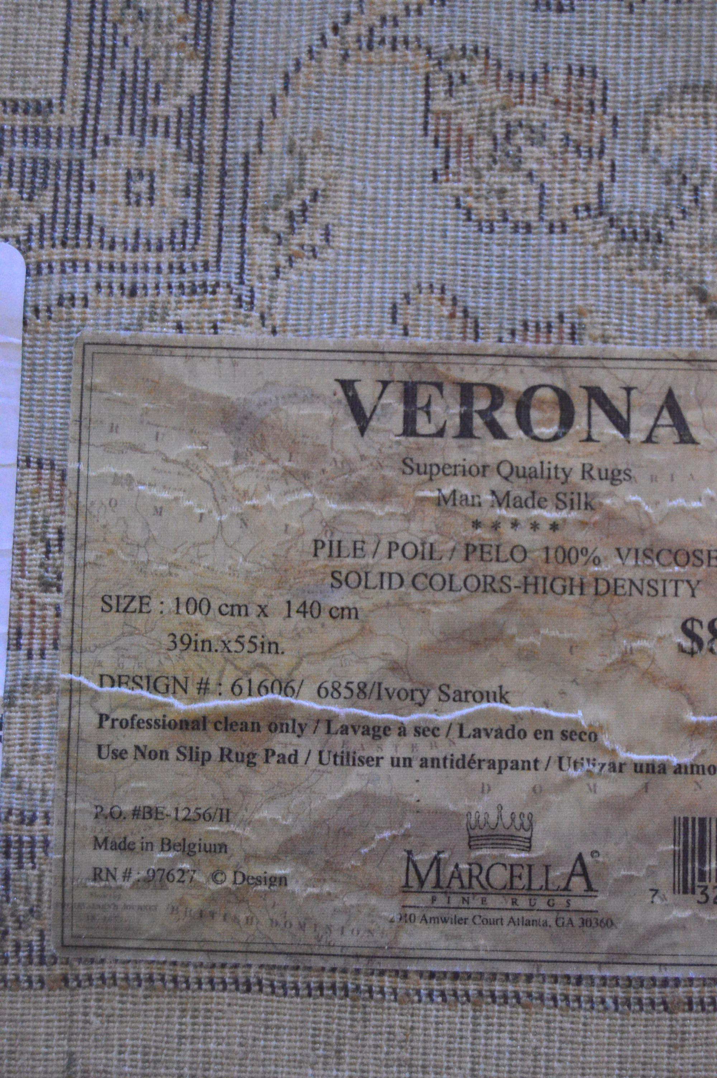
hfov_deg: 21.5
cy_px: 539
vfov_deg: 31.9
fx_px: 1885
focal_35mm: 63
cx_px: 358
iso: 3200
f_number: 5
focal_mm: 42
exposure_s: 1/60
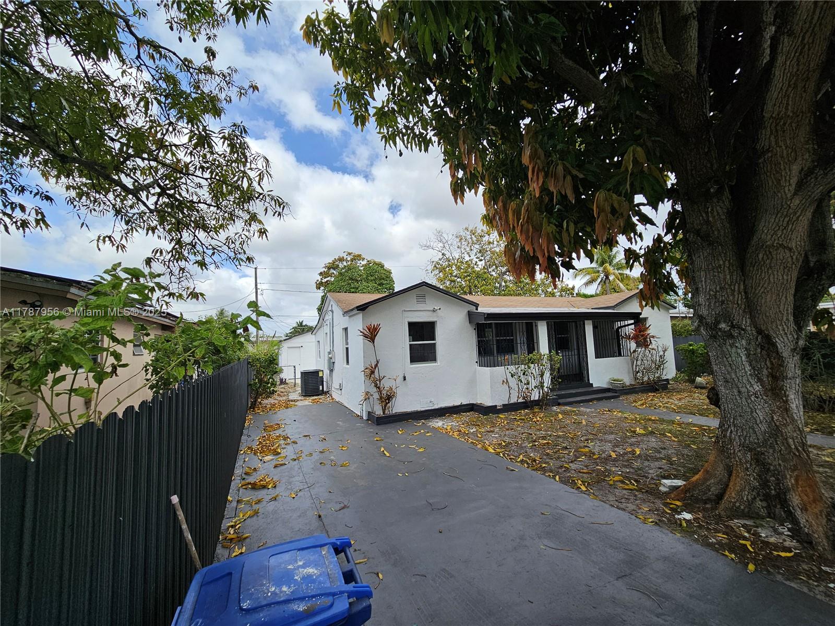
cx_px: 418
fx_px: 314
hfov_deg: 106.2
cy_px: 313
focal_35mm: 13
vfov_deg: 89.9
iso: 50
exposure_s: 1/1402
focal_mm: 2.2
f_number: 2.2
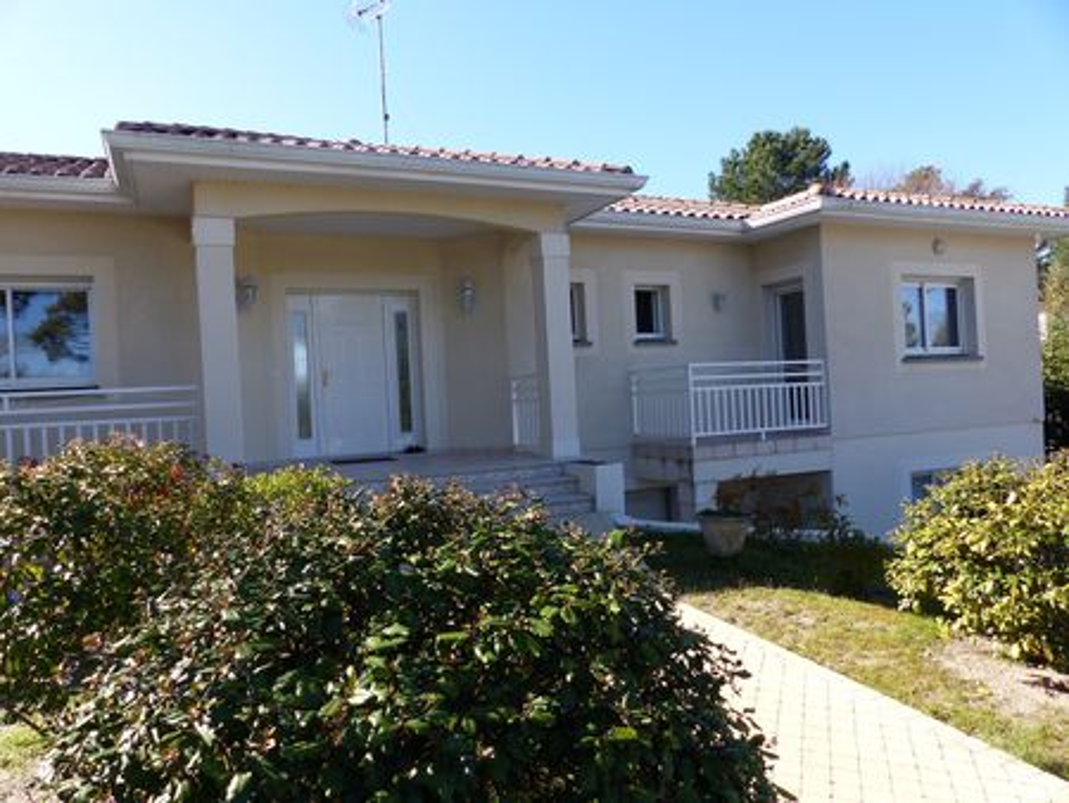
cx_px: 534
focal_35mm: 25
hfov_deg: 69.4
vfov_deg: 54.9
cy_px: 402
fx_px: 772
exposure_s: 1/320
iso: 100
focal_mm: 4.5
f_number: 4
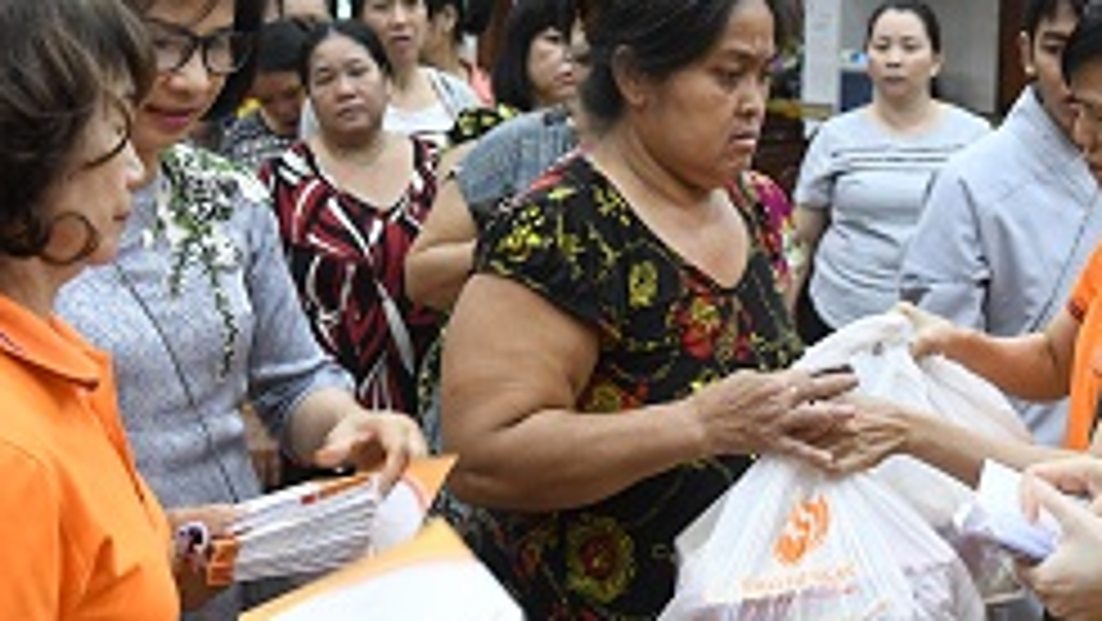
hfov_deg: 33.6
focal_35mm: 62
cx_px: 720
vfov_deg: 19.3
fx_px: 1812
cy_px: 173
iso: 5000
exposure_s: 1/80
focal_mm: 29
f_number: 4
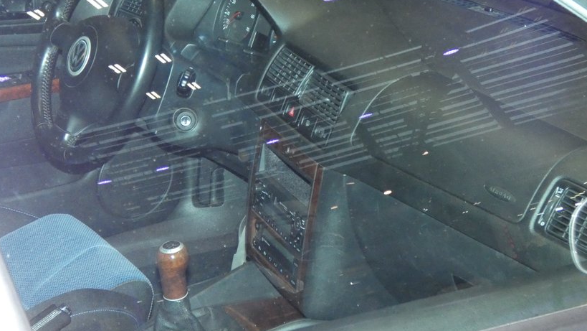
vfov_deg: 15.3
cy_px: 110
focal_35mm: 79
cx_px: 271
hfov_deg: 26.8
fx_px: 1230
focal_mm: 10.4
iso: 1000
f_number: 4.1
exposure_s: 1/250
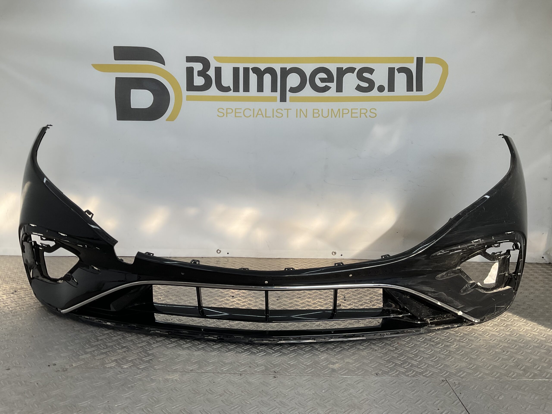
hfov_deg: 61.7
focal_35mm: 29
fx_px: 462
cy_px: 207
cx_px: 276
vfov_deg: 48.2
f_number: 1.8
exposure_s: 1/454
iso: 16
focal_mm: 3
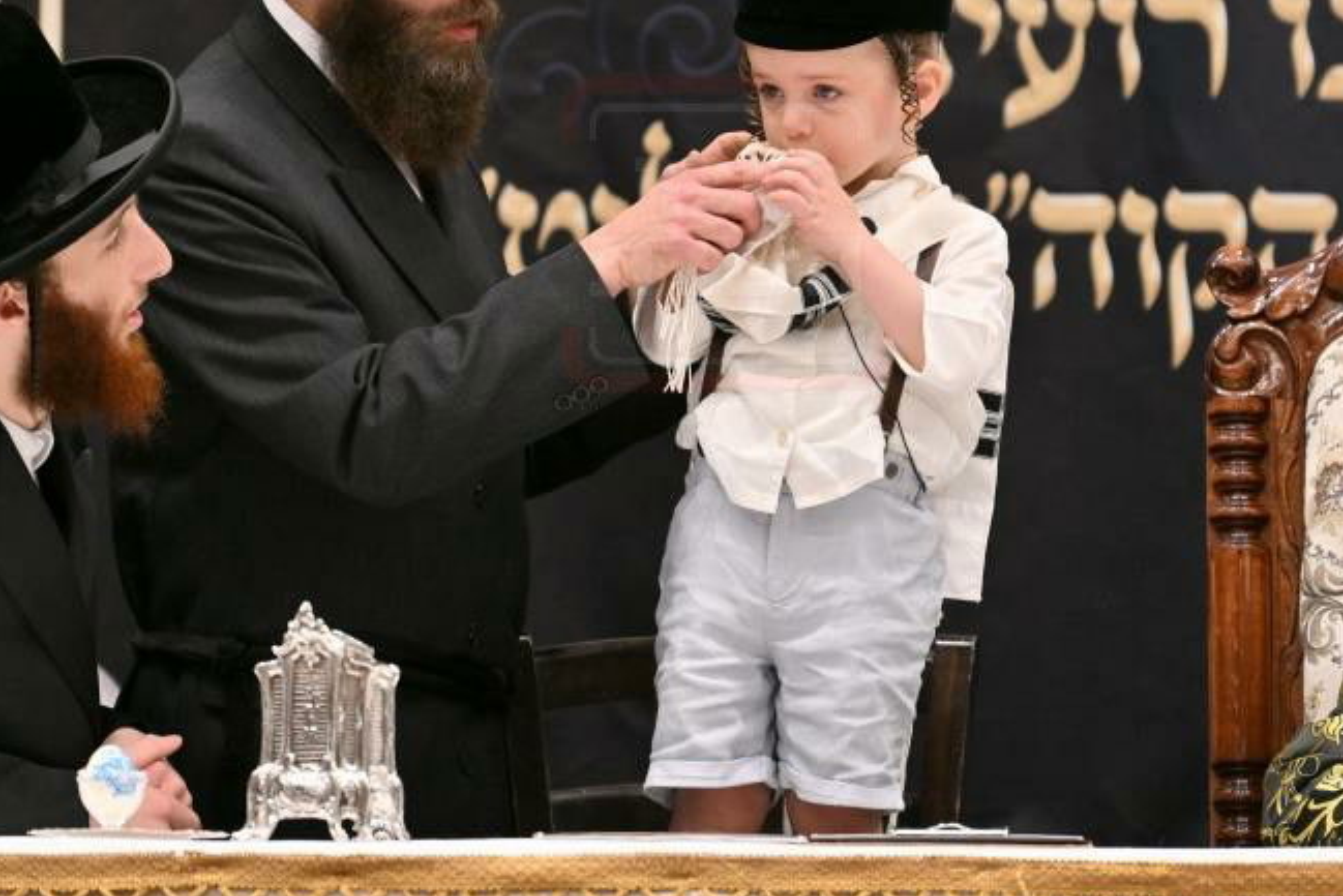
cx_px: 718
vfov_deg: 2.9
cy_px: 304
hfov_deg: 4.4
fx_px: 17648
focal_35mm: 473
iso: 320
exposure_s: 1/500
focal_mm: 200
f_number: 2.8
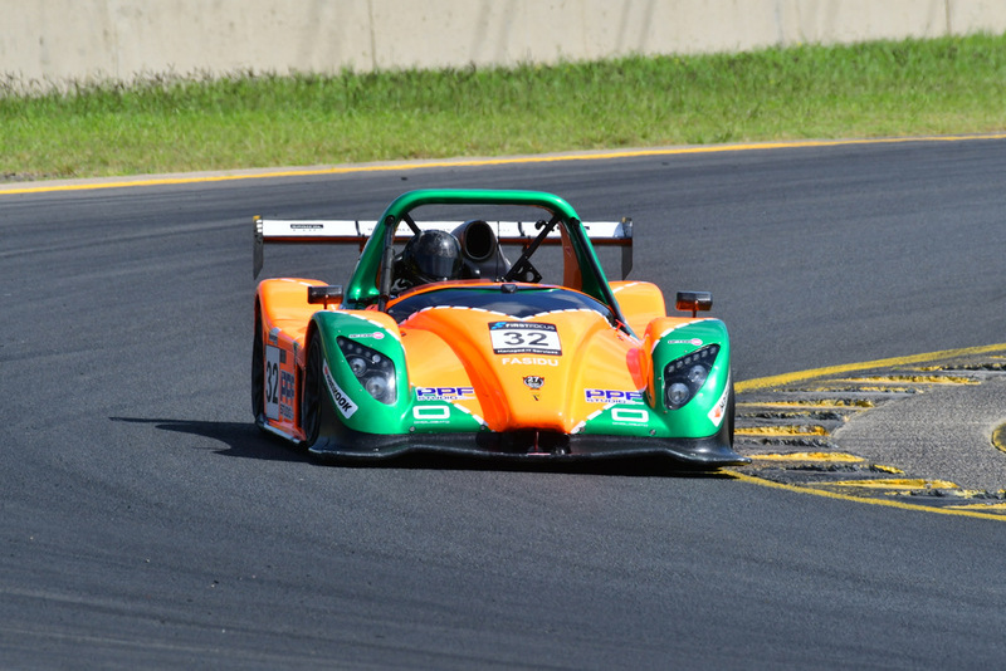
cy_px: 336
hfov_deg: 2.7
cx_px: 503
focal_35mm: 750
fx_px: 20965
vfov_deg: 1.8
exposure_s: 1/640
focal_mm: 500
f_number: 10
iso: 320
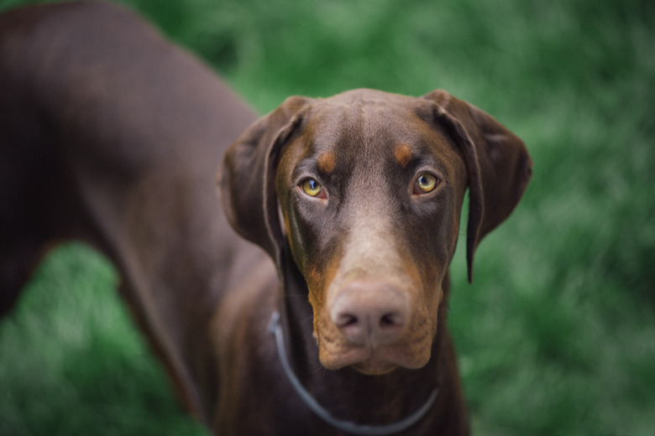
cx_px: 328
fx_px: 1910
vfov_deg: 13.0
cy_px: 218
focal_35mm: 105
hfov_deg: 19.5
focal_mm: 105
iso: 400
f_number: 3
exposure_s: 1/160
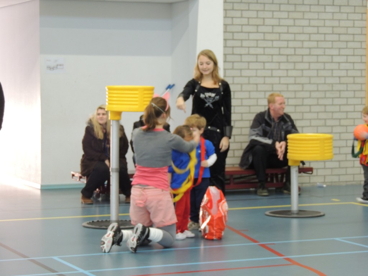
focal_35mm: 105
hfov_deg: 18.7
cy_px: 138
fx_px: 1116
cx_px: 184
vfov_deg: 14.1
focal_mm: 18.7
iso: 400
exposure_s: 1/25
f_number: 4.2
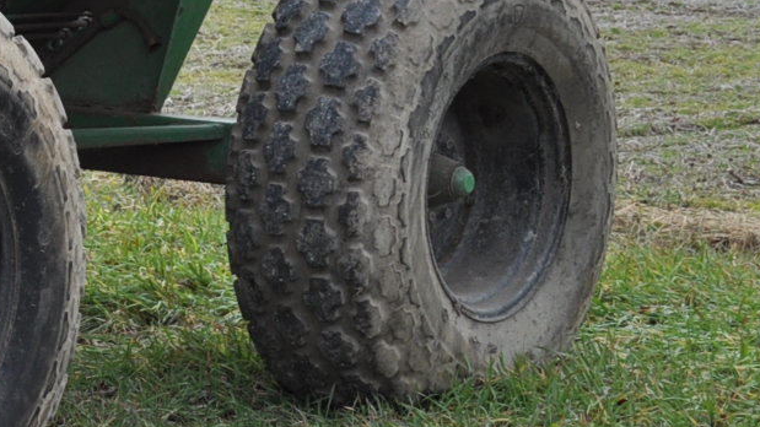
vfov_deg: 7.4
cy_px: 135
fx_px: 3284
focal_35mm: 163
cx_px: -524
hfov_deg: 12.3
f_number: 7.1
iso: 200
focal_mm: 30
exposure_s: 1/200
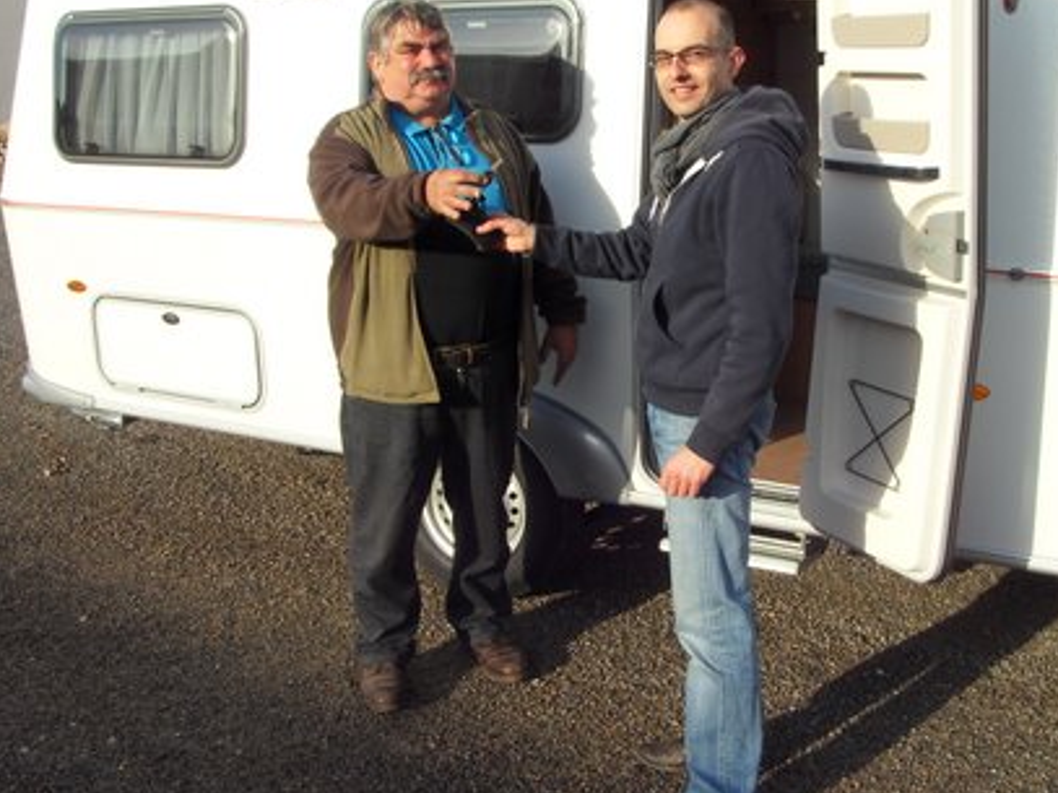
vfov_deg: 31.5
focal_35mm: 46
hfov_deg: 41.2
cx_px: 574
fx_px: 1406
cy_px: 372
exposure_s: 1/180
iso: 80
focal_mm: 6.6
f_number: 6.2
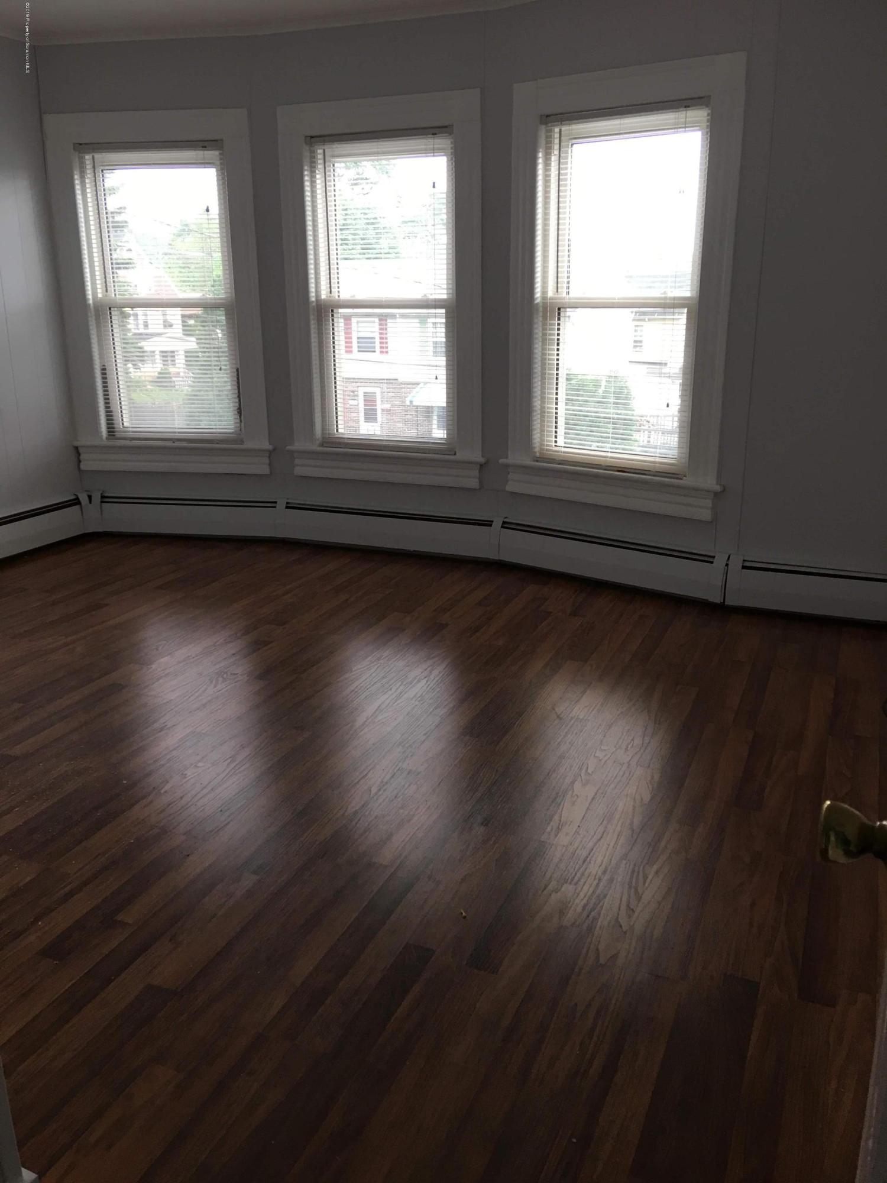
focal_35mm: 29
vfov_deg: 61.7
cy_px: 592
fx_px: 991
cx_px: 444
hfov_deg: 48.2
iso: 25
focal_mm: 4.15
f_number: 2.2
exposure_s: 1/15
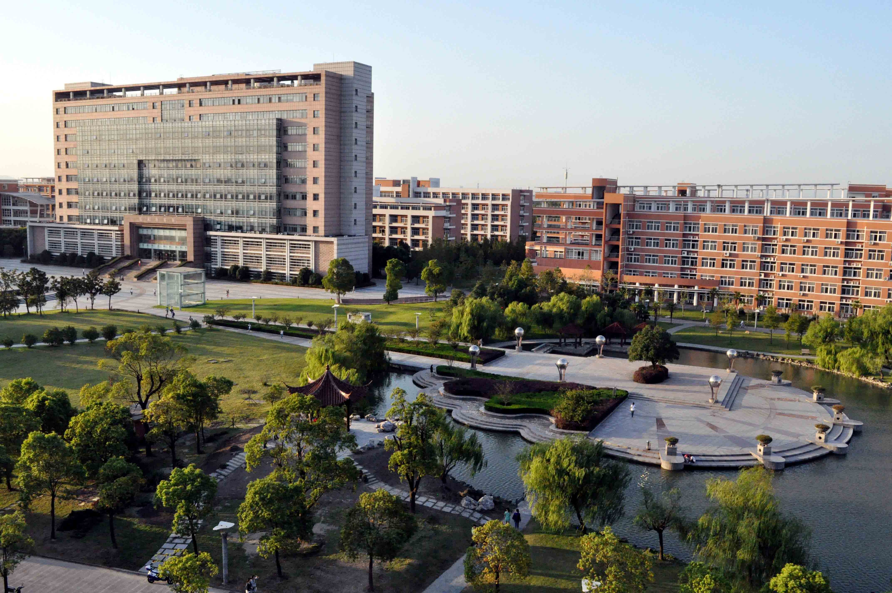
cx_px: 446
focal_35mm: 33
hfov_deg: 57.3
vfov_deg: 39.9
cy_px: 296
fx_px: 817
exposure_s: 1/640
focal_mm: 22
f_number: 13
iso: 2000
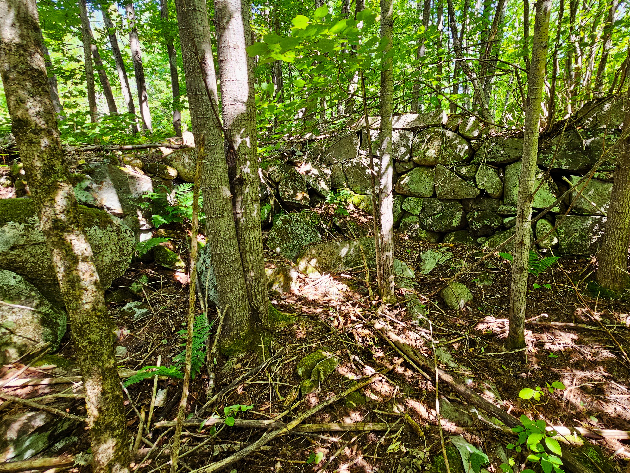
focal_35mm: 16
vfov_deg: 77.8
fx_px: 291
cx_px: 374
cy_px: 207
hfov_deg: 93.4
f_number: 2.2
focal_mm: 2.2
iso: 125
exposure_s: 1/75
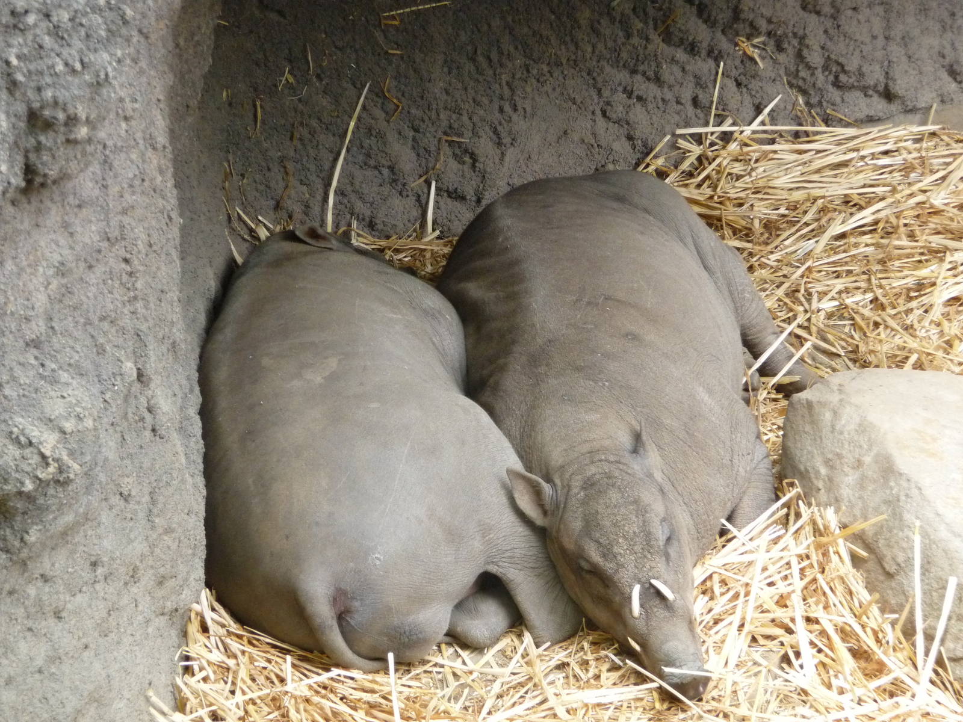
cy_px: 361
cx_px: 482
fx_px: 6343
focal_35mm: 228
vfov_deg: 6.5
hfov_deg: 8.7
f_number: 4.9
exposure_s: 1/125
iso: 400
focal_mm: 39.2
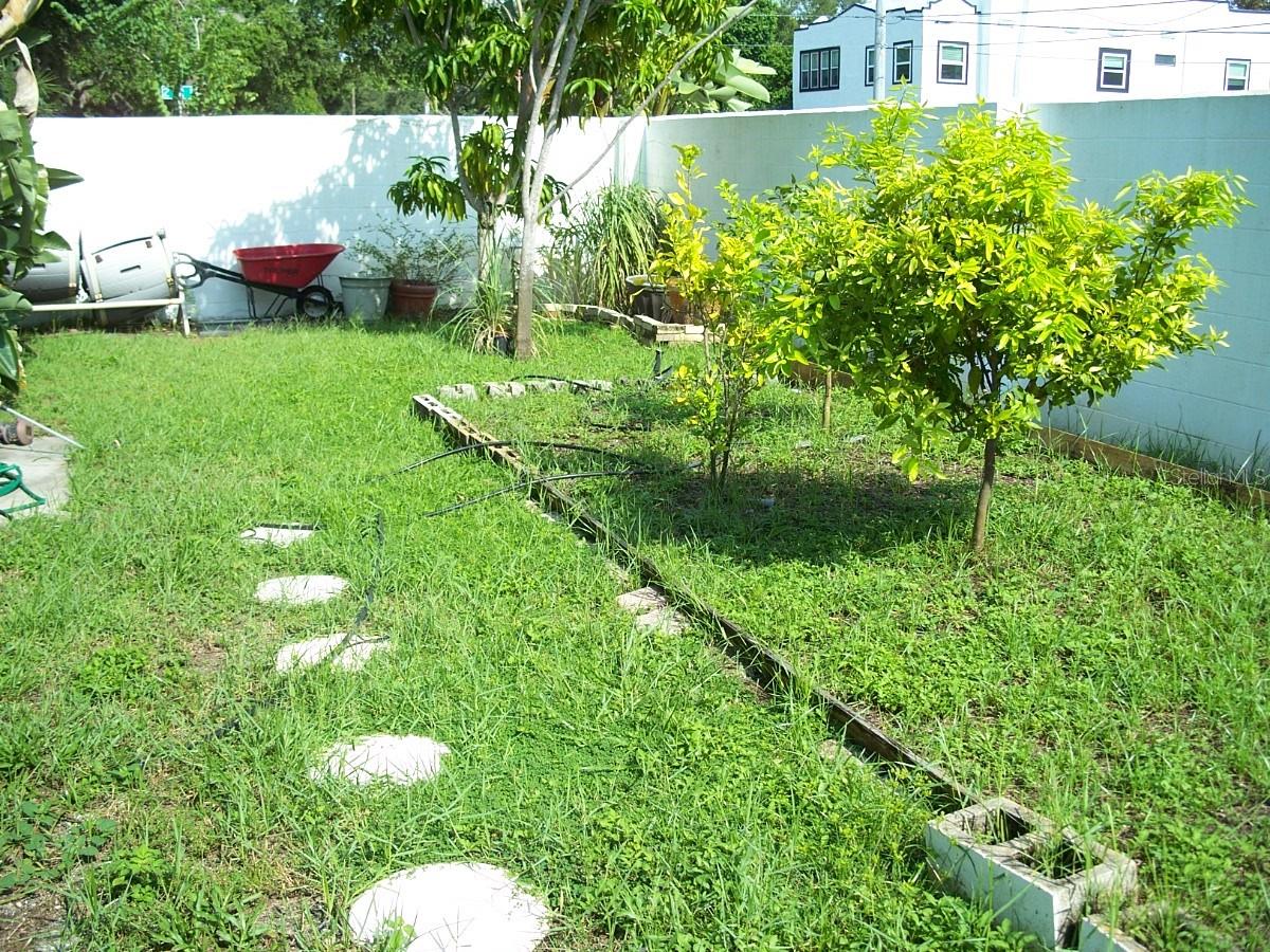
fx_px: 1357
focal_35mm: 37
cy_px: 476
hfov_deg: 50.1
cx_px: 635
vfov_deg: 38.7
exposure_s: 1/400
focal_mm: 7.8
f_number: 2.8
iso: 64
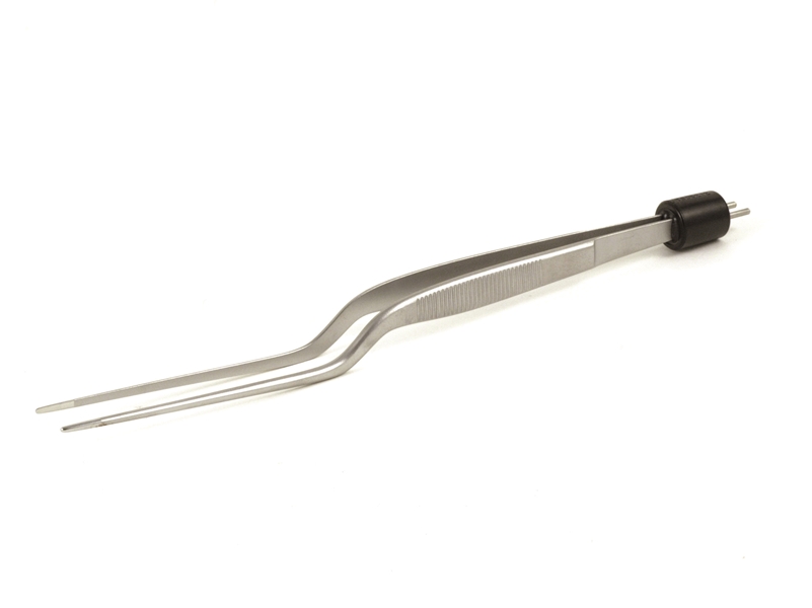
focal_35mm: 108
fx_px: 2532
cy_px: 280
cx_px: 360
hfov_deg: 18.2
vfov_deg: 13.7
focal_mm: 60
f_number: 22
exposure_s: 1/30
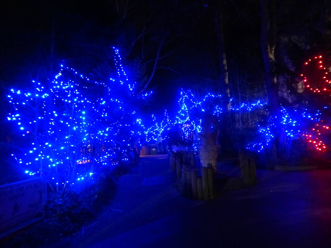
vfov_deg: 58.9
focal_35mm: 23
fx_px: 220
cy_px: 124
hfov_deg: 73.9
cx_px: 166
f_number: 3
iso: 1600
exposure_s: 1/8
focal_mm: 4
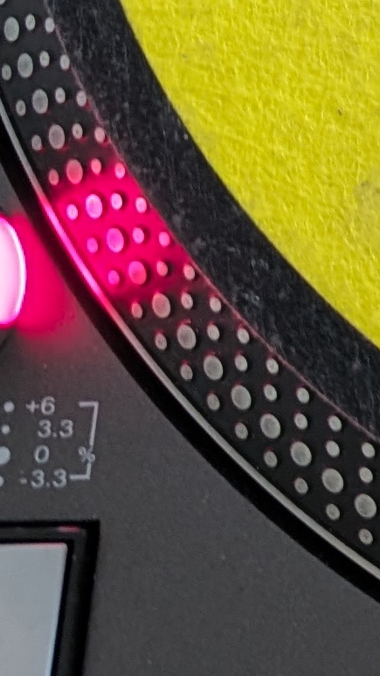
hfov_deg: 7.1
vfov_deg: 14.7
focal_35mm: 138
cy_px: -272
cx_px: 1415
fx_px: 2474
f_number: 1.68
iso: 409
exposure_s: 1/25
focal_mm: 6.9
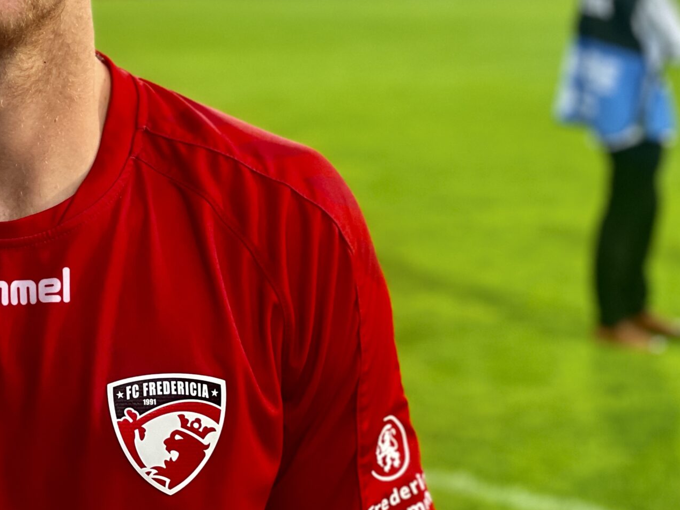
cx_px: 8
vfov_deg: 14.0
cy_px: 43
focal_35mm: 105
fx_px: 2063
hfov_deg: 18.3
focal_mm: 6
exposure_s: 1/100
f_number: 2
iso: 80
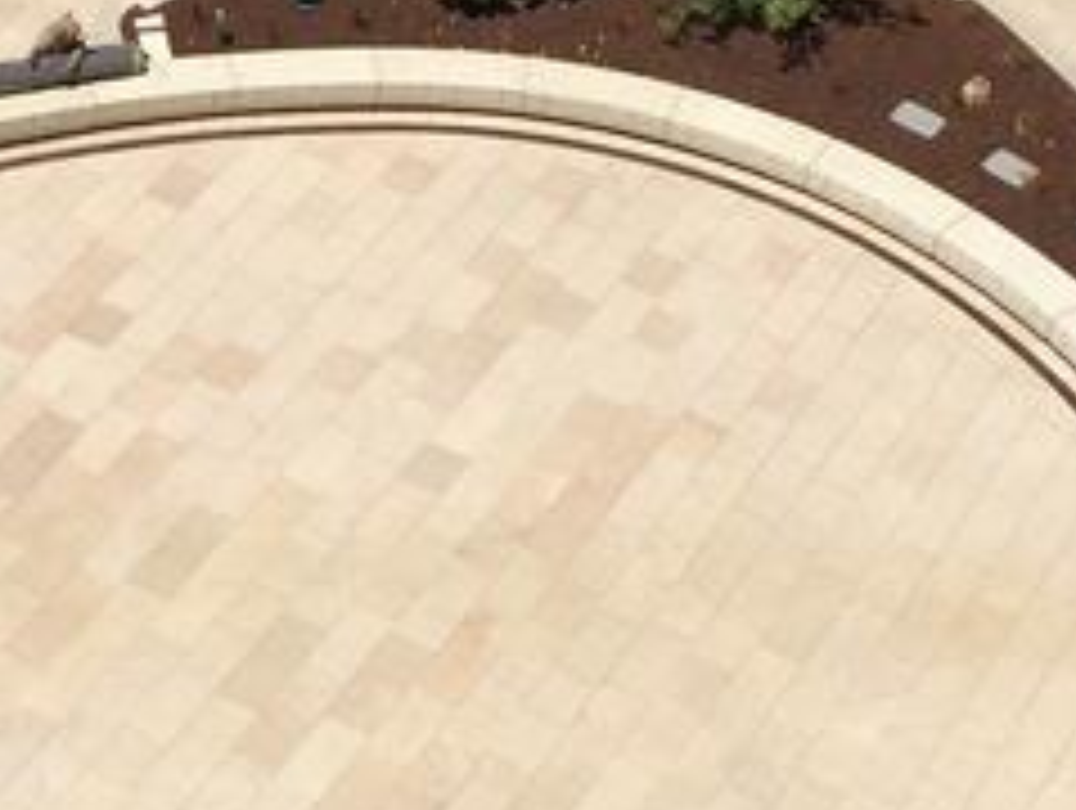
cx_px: 68
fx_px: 3860
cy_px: 45
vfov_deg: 11.9
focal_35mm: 124
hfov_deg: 15.6
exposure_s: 1/3049
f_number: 2.2
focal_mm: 4.15
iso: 32
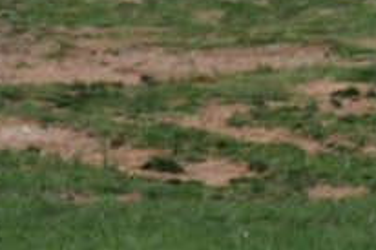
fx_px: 21936
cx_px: 717
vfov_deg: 0.7
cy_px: 316
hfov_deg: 1.0
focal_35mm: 2102
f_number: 10
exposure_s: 1/640
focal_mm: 360
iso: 2000
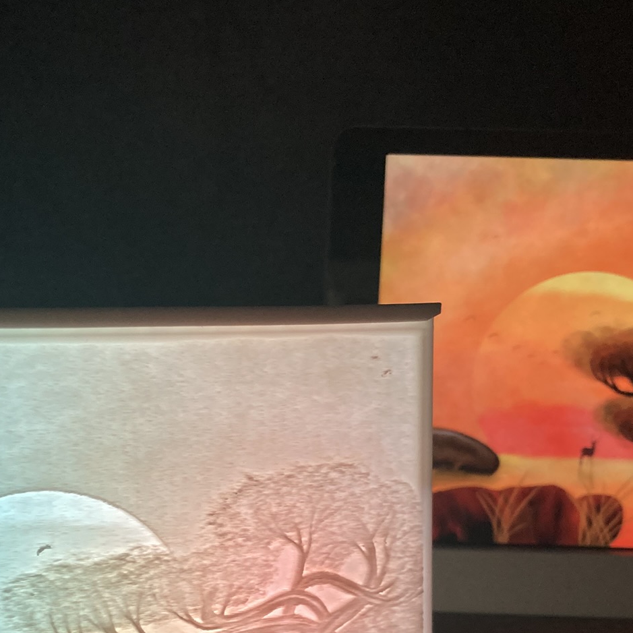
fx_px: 1117
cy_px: 515
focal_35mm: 54
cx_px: 242
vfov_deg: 30.8
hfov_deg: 31.5
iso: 80
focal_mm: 3.99
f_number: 1.8
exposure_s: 1/76
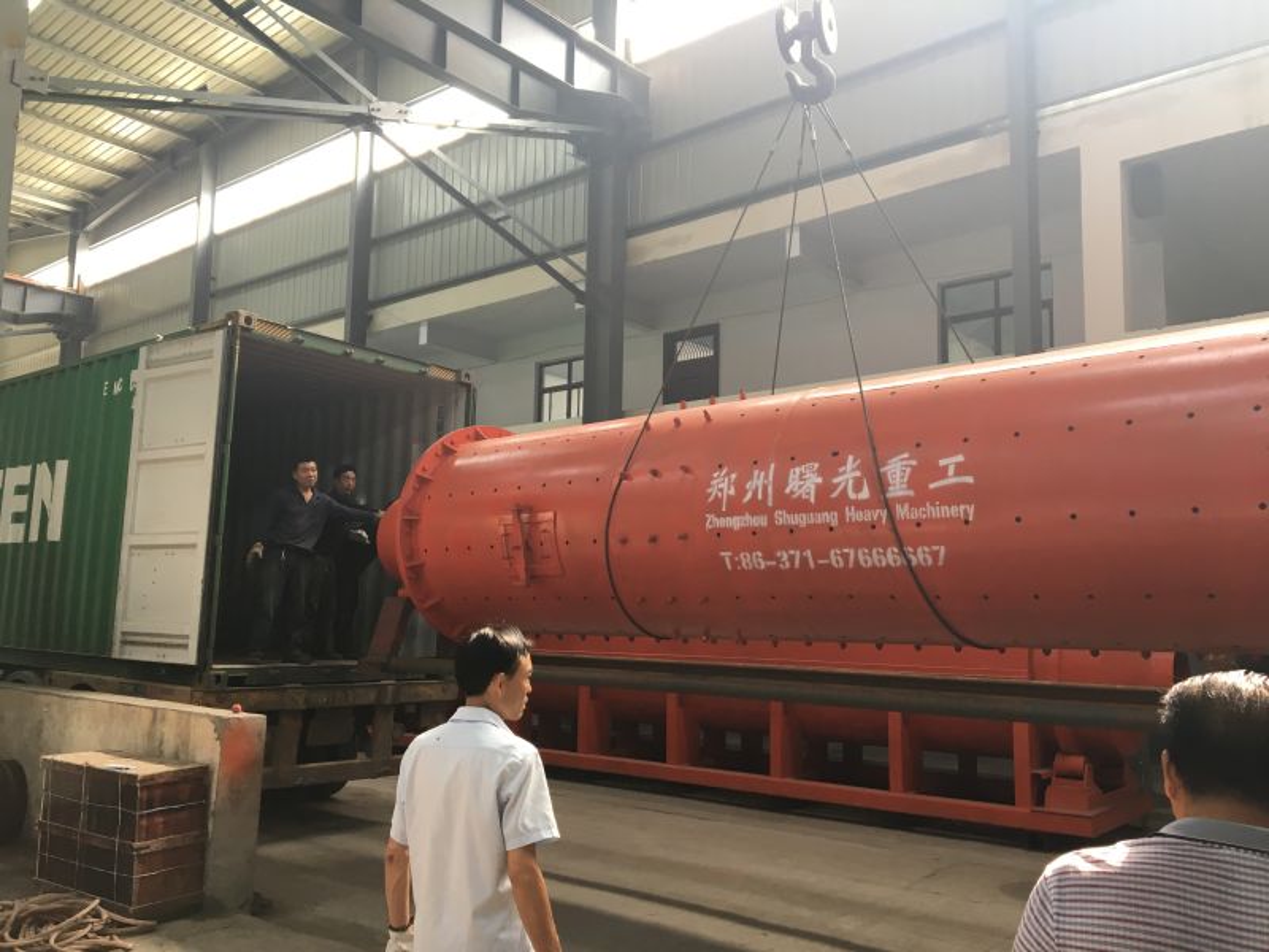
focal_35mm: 29
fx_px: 1063
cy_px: 476
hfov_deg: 61.7
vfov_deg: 48.2
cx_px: 634
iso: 25
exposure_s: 1/33
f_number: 2.2
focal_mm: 4.15
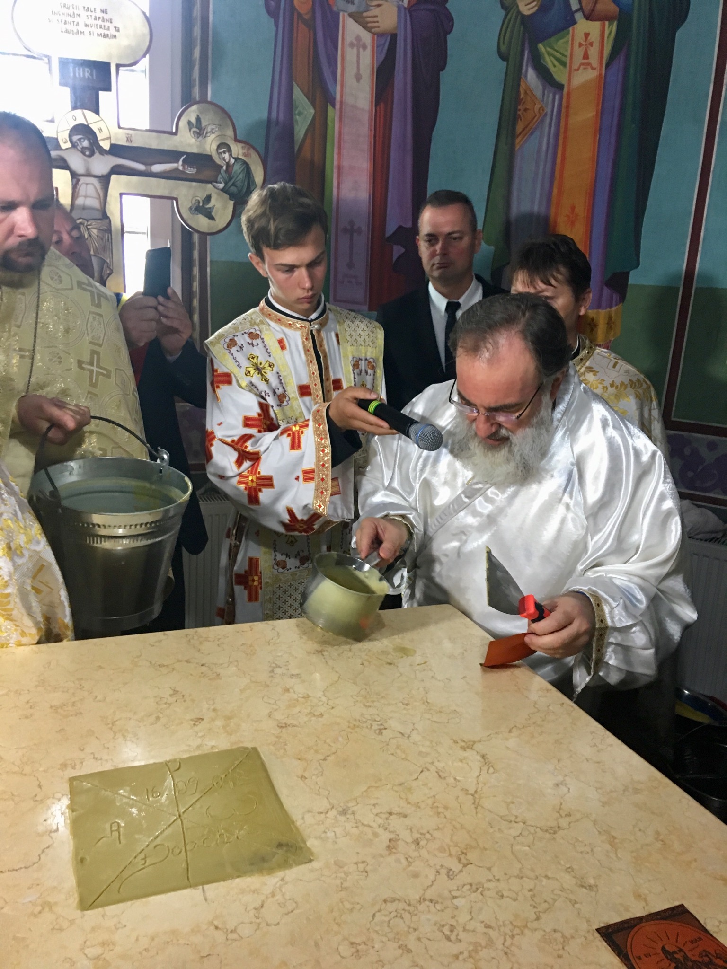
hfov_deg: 48.2
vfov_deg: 61.7
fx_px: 812
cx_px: 364
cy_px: 484
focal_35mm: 29
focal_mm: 4.15
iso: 160
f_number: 2.2
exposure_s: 1/33
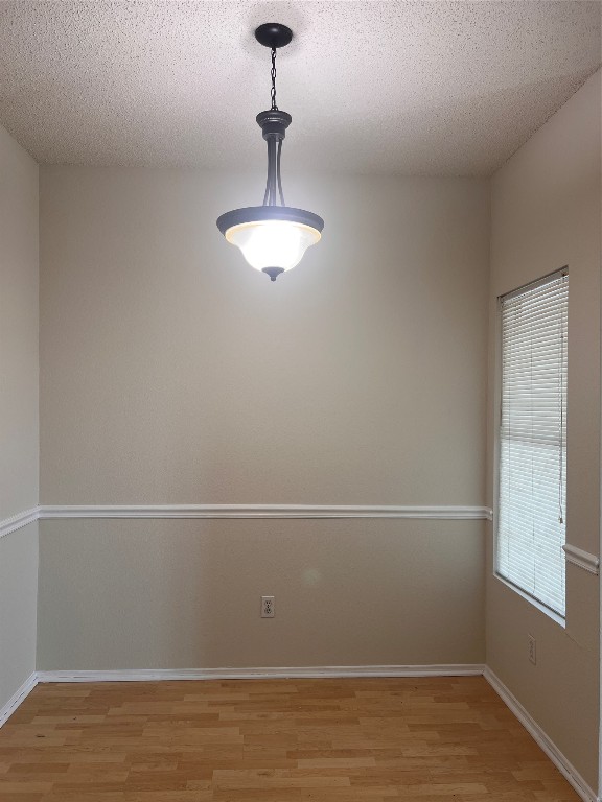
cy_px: 401
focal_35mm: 26
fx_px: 603
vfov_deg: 67.3
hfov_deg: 53.1
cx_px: 301
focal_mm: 5.7
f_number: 1.5
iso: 50
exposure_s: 1/120
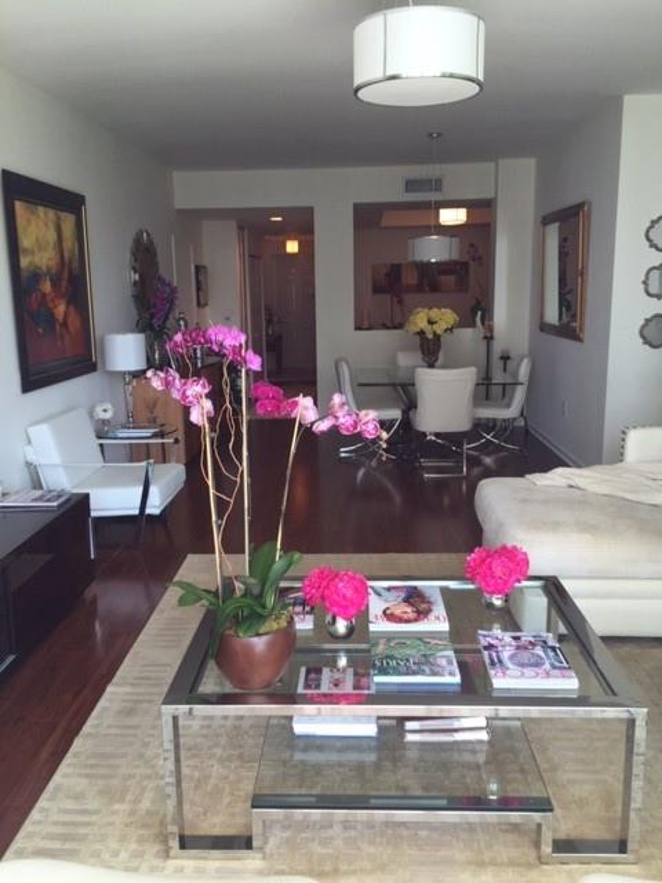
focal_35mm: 29
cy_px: 442
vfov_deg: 61.7
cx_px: 331
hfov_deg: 48.2
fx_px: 739
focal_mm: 4.15
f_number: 2.2
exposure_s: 1/60
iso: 32
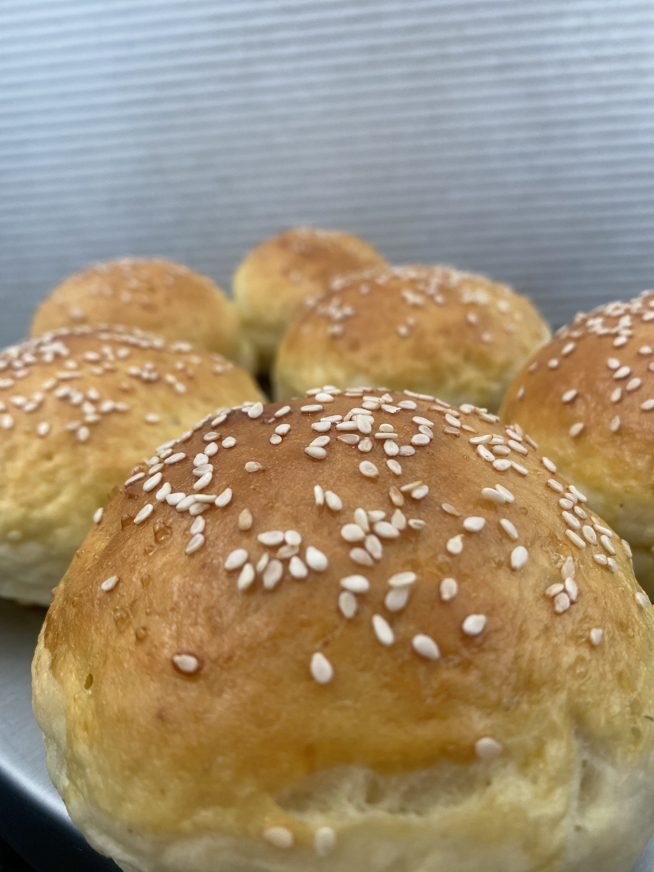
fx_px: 655
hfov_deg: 53.1
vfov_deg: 67.3
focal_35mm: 26
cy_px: 436
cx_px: 327
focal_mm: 4.25
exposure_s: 1/60
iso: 125
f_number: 1.8
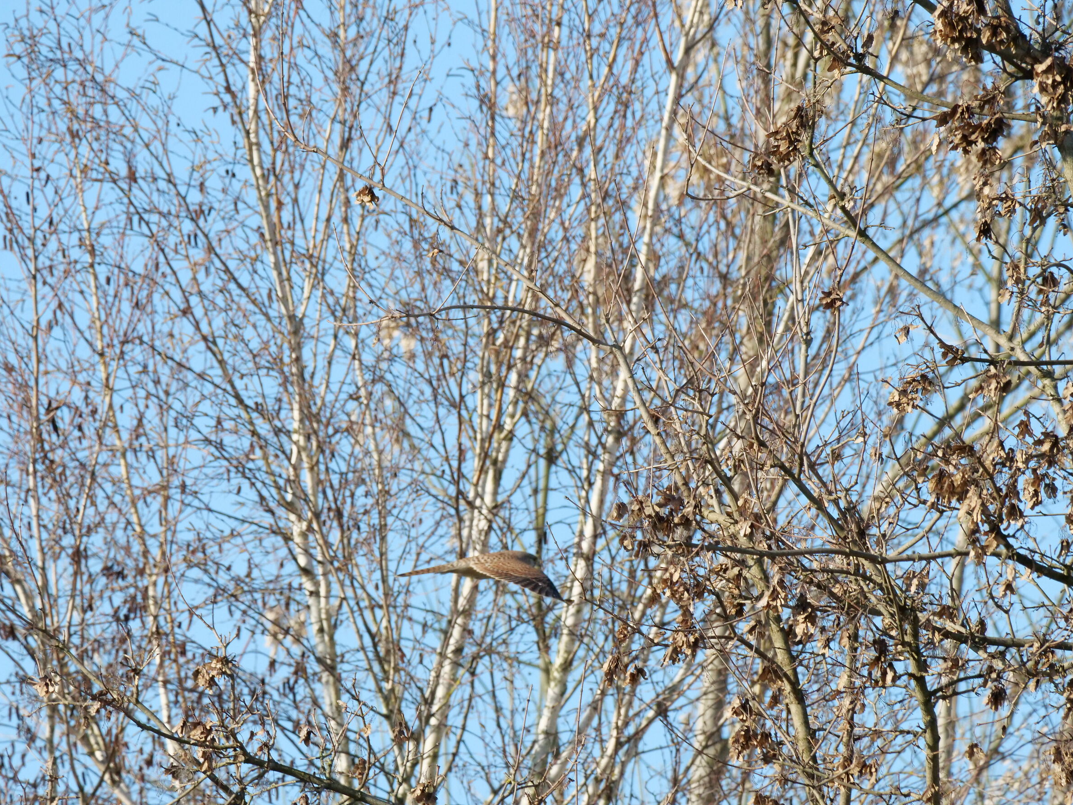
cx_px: 529
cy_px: 400
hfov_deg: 2.4
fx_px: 25198
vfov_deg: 1.8
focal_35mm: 813
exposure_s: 1/1600
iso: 1600
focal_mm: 400
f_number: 9
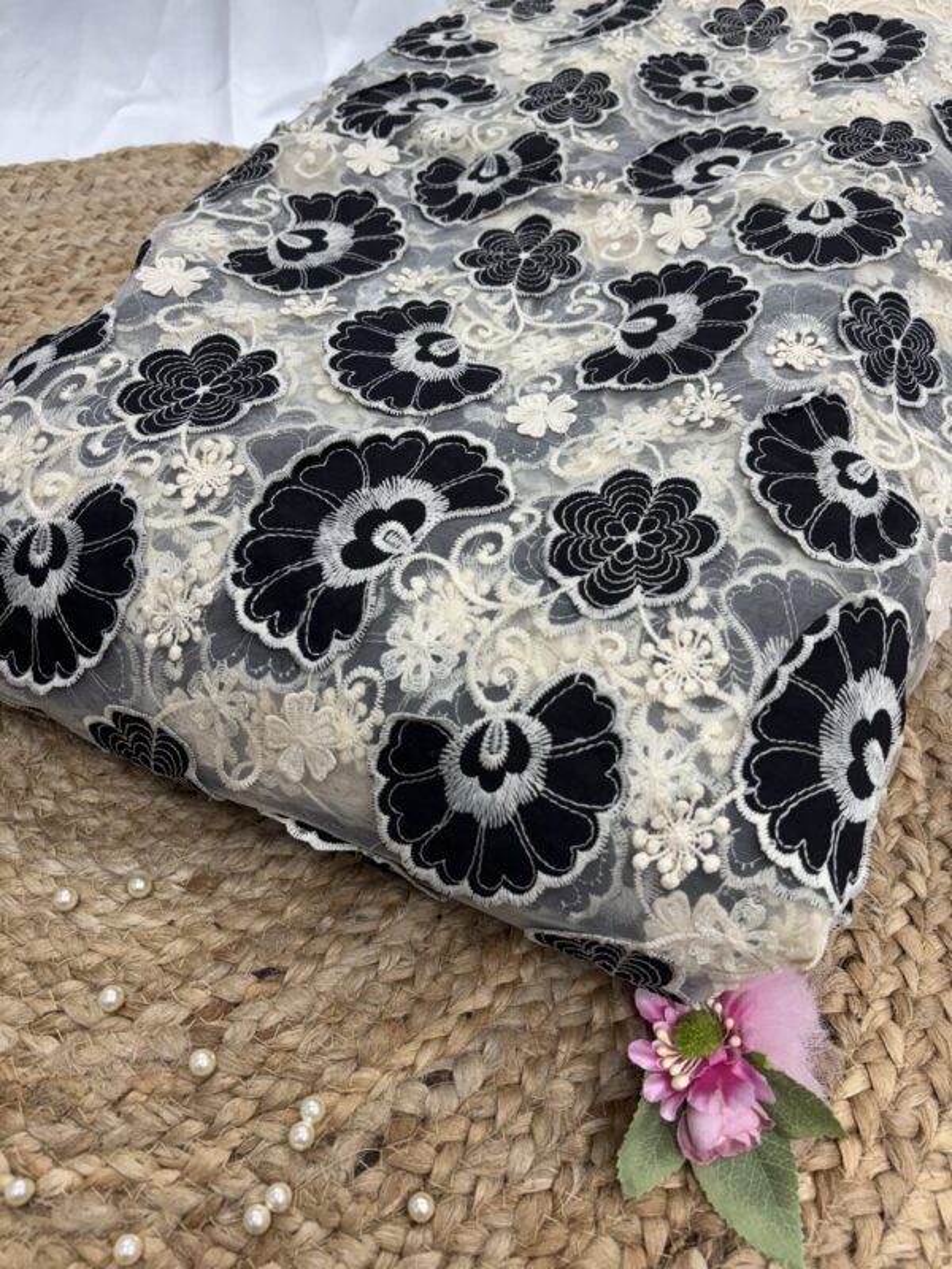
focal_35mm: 26
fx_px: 953
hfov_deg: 53.1
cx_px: 476
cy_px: 634
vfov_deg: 67.3
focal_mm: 5.96
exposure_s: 1/100
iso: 50
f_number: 1.6
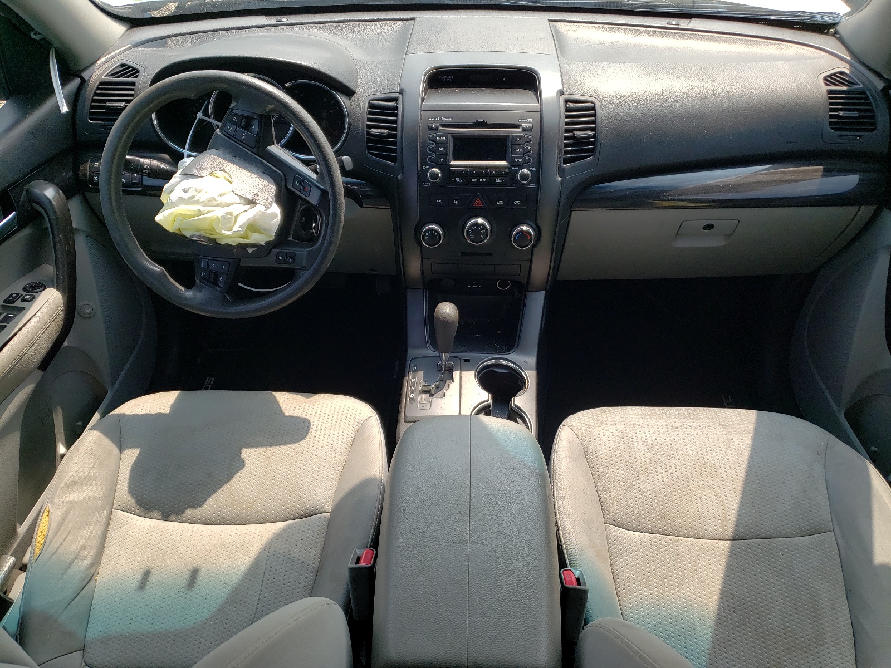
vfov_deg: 53.1
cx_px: 446
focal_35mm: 26
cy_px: 334
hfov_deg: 67.3
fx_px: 669
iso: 50
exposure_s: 1/833
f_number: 1.5
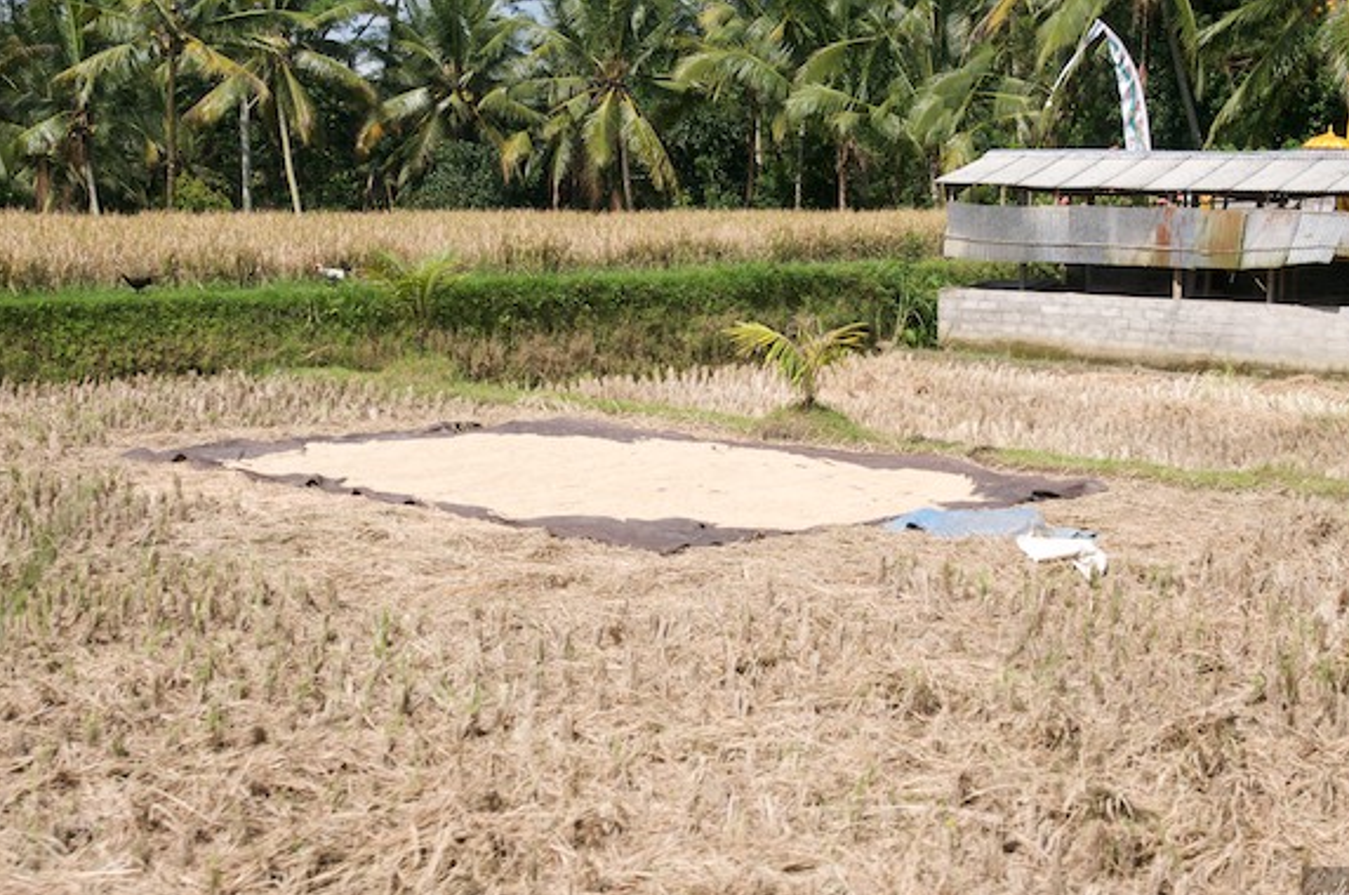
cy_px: 466
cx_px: 659
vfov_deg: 20.5
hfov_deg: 30.6
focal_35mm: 66
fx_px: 2469
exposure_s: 1/500
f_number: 11
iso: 320
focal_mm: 42
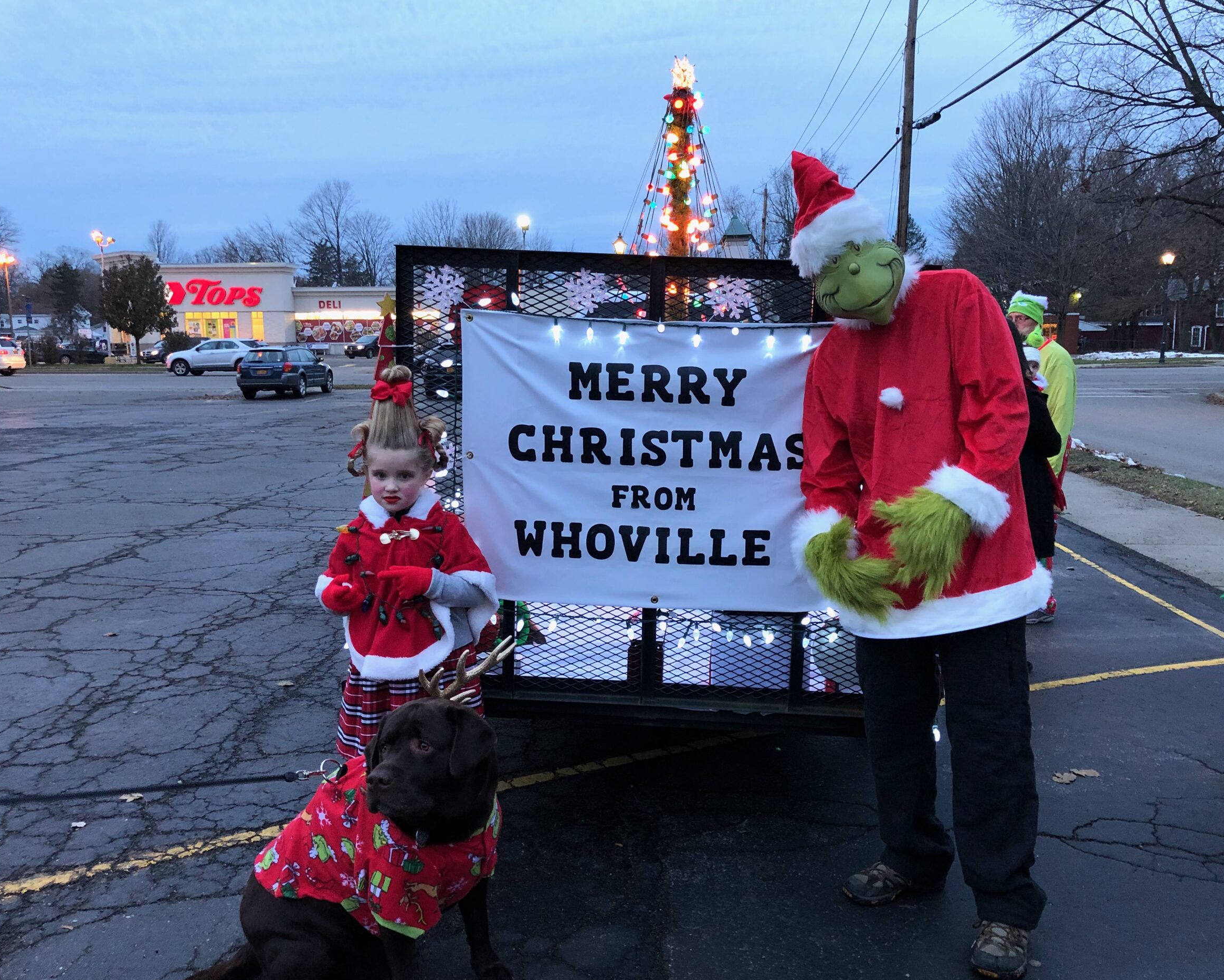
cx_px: 665
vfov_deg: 48.5
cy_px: 496
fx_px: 1087
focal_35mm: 30
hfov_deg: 58.7
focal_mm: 3.99
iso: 40
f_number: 1.8
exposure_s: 1/24
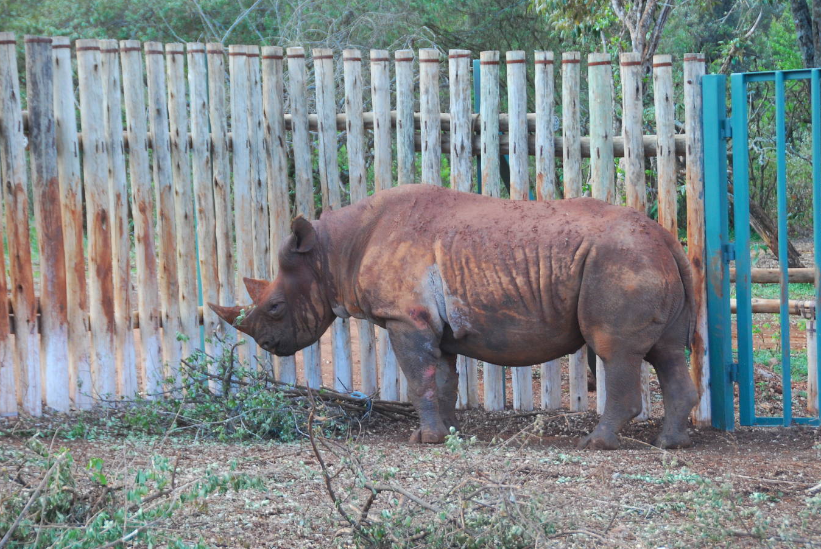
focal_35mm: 146
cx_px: 468
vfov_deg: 9.4
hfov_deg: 14.0
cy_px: 313
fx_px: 3333
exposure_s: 1/125
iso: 400
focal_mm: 82
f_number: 5.3
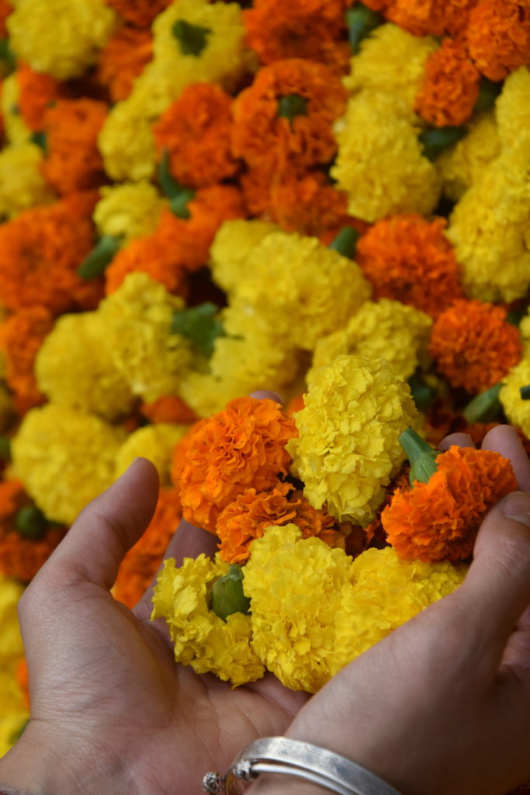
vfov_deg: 15.2
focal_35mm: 135
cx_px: 265
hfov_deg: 10.2
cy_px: 398
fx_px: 2980
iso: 320
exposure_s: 1/500
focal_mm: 90
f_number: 8
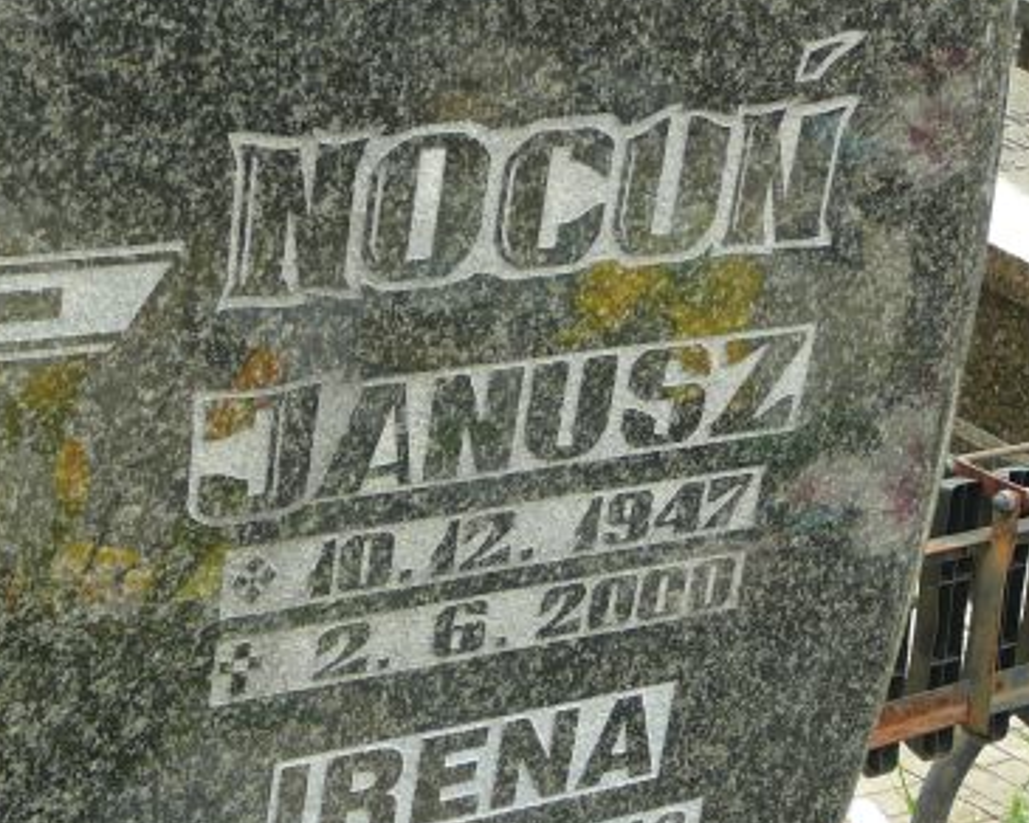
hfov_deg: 21.4
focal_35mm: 89
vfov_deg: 17.3
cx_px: 366
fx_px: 2710
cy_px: 499
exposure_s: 1/80
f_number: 3.4
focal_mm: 7.8
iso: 80
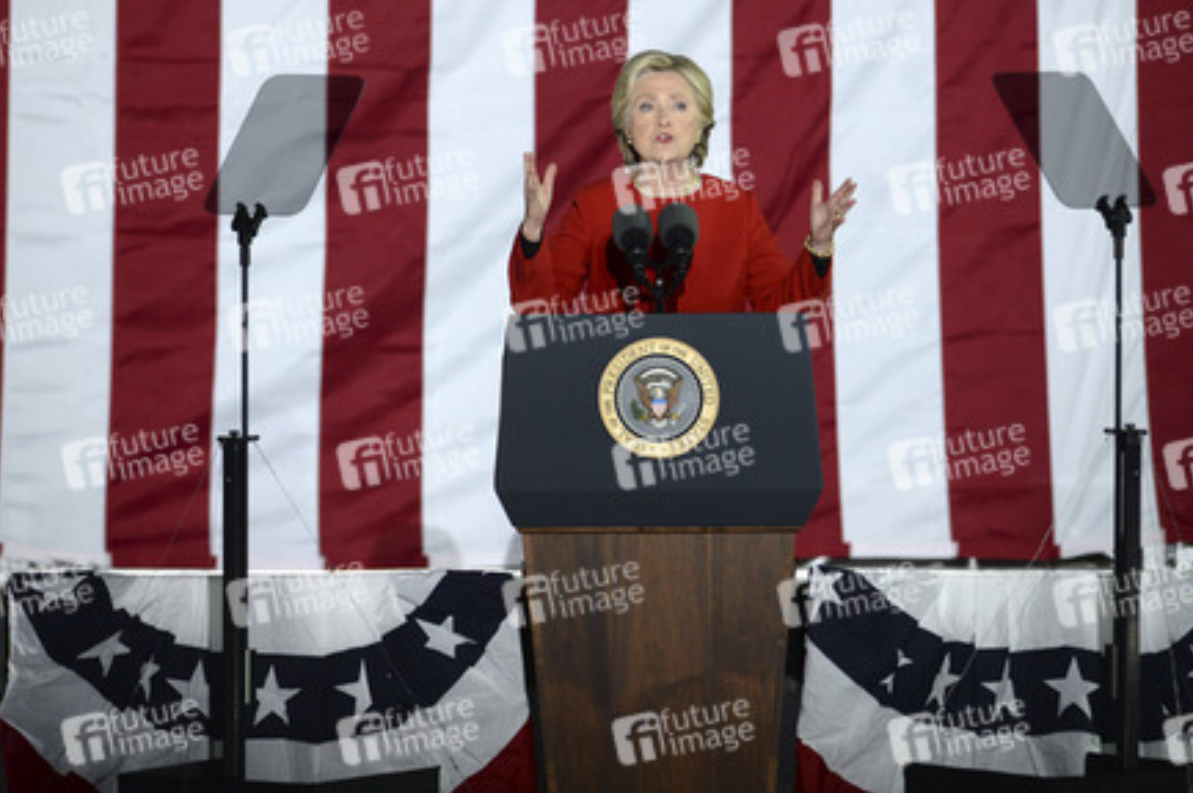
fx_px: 10331
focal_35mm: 312
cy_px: 388
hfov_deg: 6.6
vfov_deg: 4.4
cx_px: 609
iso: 1600
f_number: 5
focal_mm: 300
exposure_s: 1/500
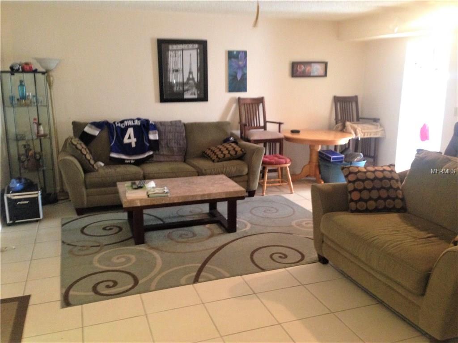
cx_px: 229
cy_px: 172
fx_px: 437
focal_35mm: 33
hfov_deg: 55.4
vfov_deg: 42.9
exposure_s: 1/17
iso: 400
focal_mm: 4.12
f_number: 2.4
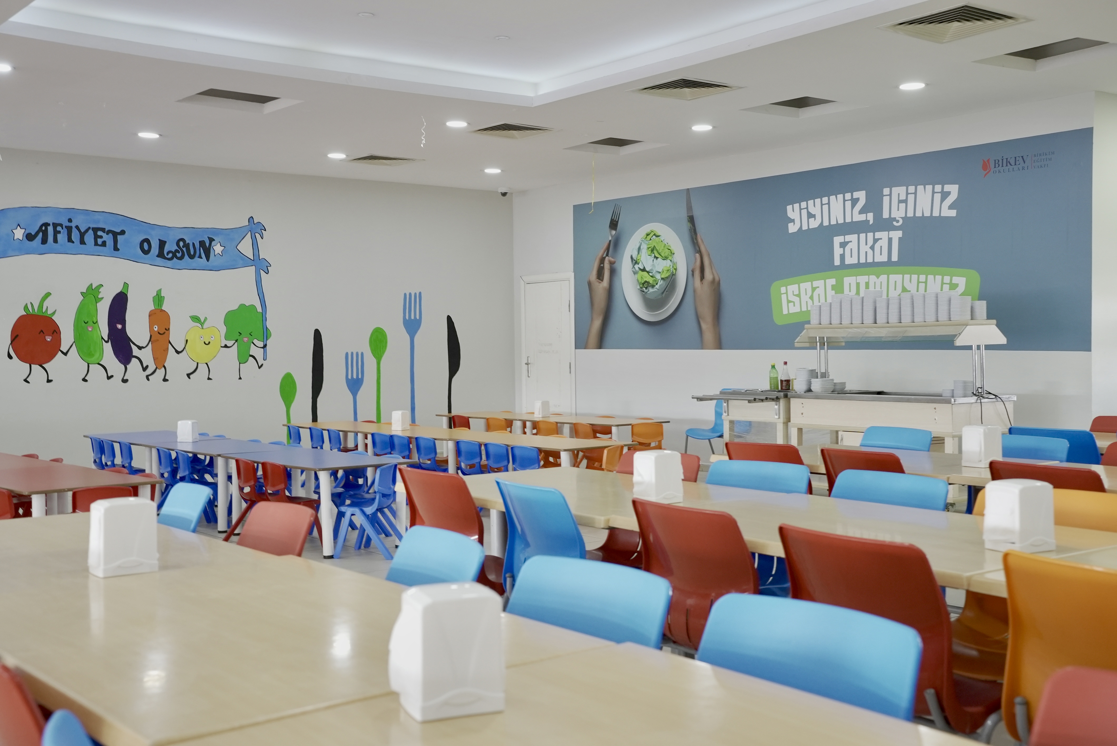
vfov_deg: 33.4
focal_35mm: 40
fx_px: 1242
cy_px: 373
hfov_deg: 48.4
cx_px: 558
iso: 2500
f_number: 5.6
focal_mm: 40
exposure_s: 1/50
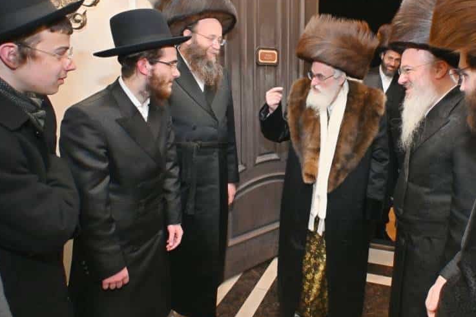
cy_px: 109
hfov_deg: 70.5
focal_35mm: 25
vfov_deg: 50.5
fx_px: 330
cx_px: 295
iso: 1000
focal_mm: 12
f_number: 3.5
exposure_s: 1/160
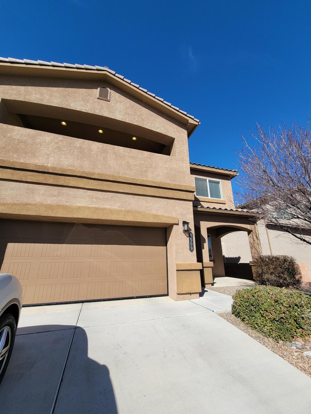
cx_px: 156
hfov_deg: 89.9
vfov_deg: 106.2
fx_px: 156
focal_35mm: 13
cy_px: 207
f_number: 2.2
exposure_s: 1/1677
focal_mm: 2.2
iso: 50
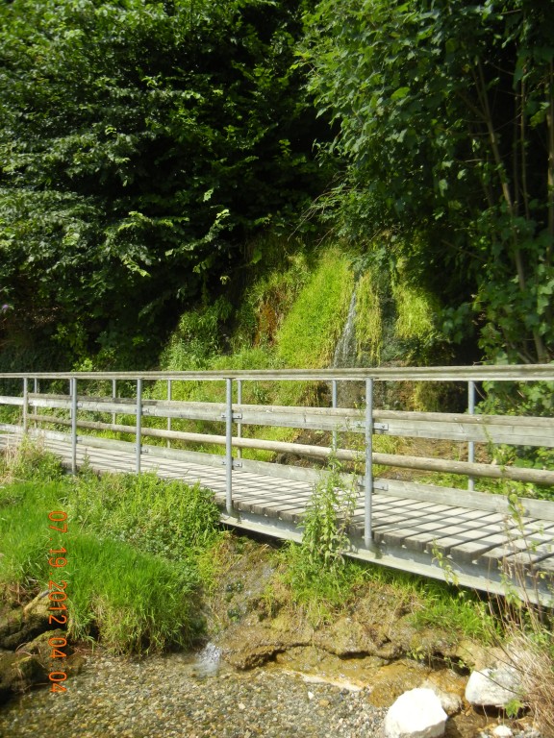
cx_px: 277
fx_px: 640
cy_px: 369
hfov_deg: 46.8
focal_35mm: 30
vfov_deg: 60.0
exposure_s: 1/944
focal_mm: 5.4
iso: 160
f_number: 3.5
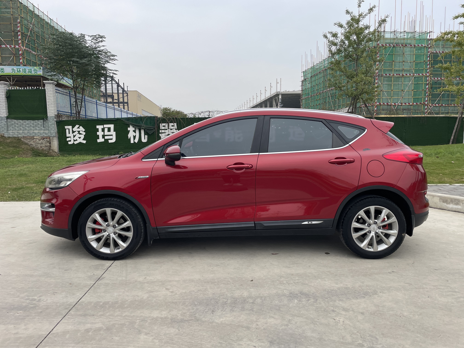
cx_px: 232
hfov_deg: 67.3
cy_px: 174
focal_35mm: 26
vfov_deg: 53.1
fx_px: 349
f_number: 1.6
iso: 32
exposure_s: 1/548
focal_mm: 4.2
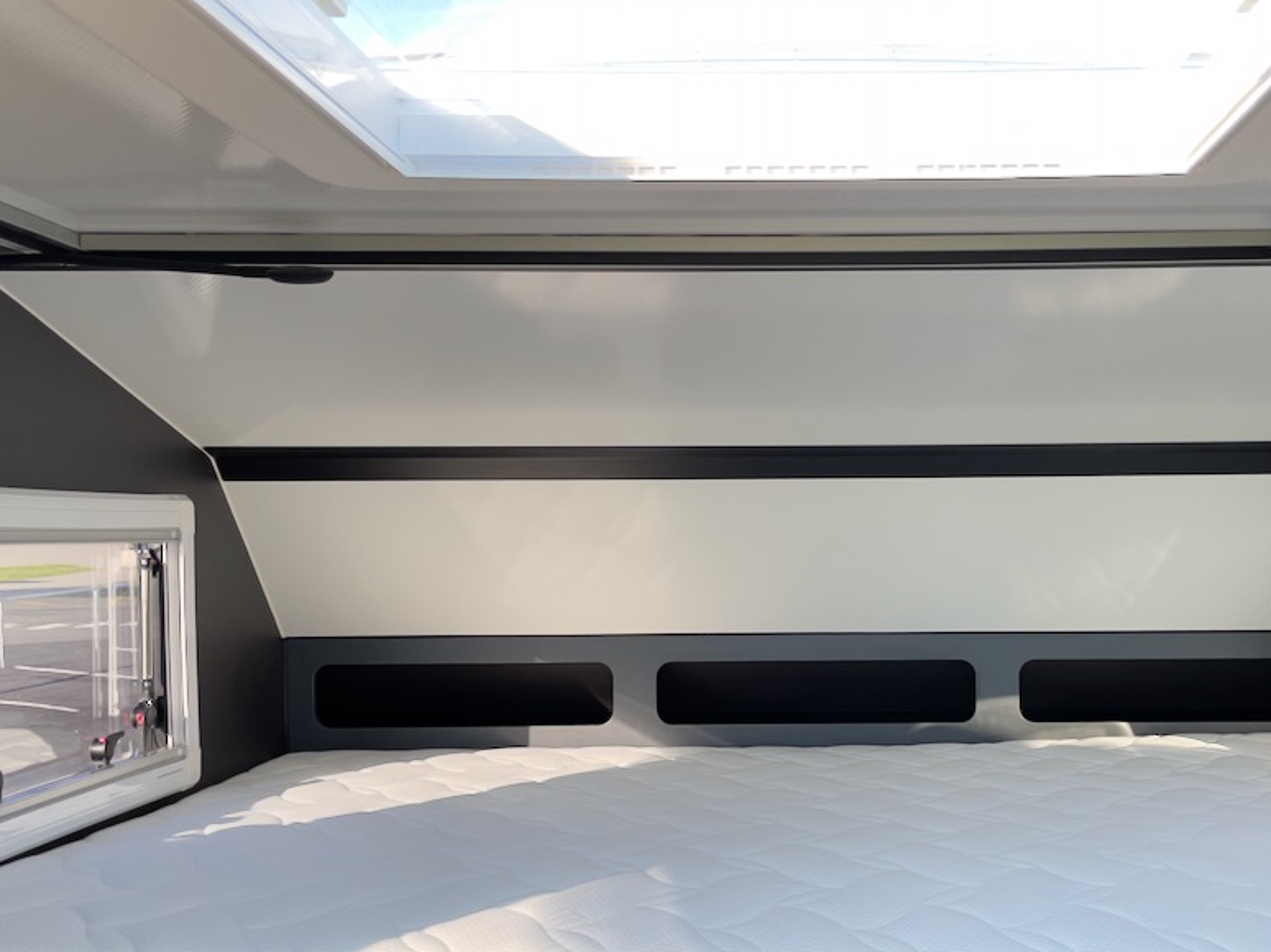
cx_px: 823
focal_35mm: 43
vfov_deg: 33.3
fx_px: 1578
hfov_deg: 43.4
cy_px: 629
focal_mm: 4.2
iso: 50
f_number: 1.6
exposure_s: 1/121
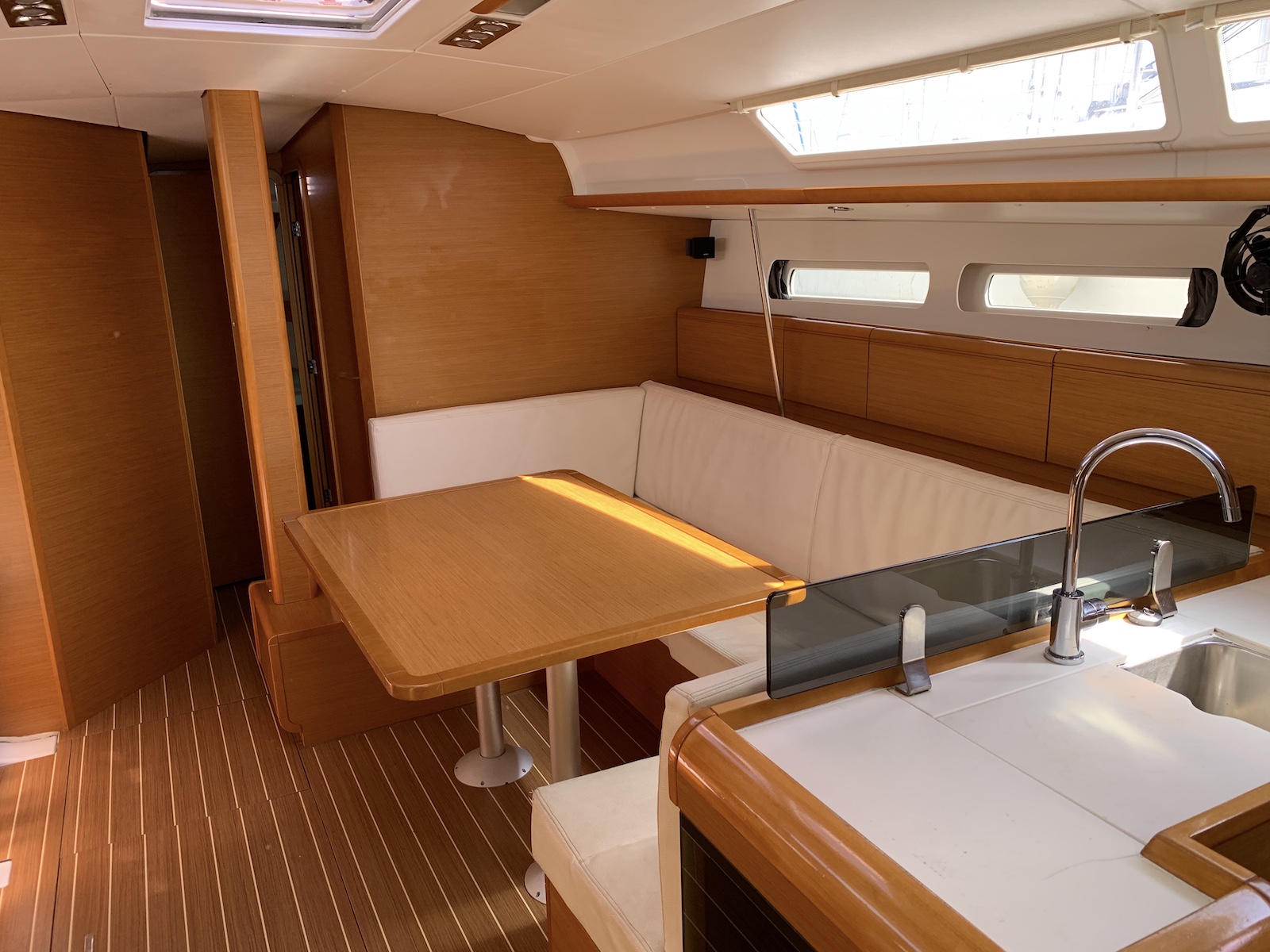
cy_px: 476
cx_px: 635
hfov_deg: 67.3
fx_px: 954
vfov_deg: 53.1
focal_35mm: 26
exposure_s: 1/121
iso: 50
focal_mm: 4.25
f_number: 1.8
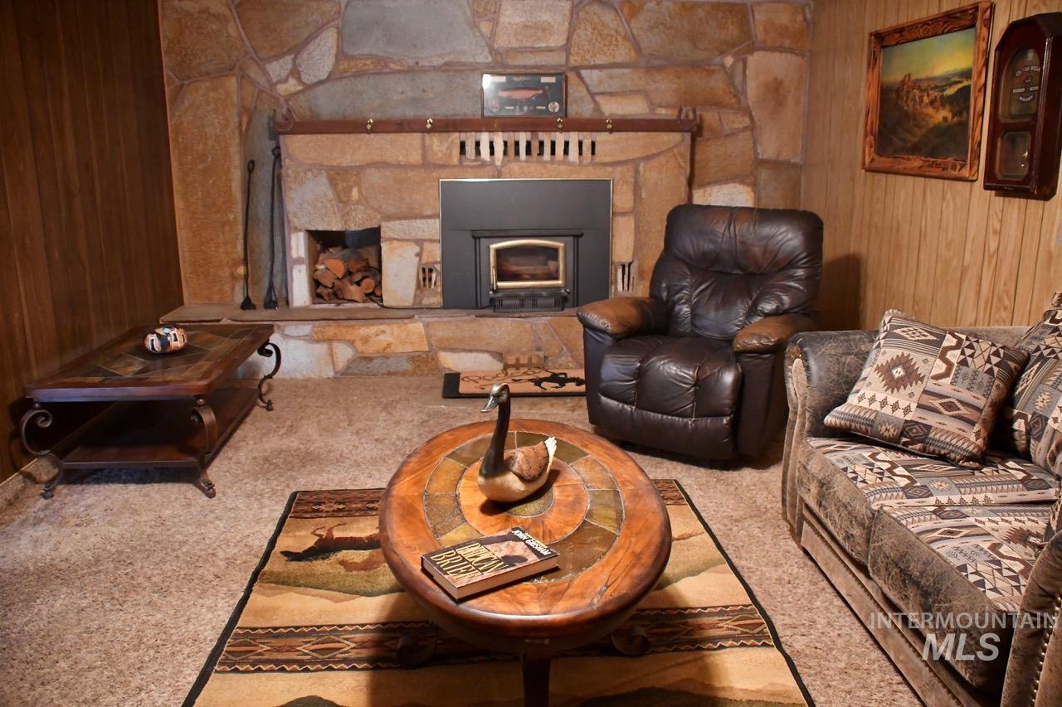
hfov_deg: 67.4
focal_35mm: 27
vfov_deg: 47.9
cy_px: 354
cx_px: 531
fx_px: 796
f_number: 3.5
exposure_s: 1/60
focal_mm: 18
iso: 4000
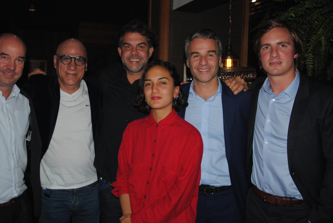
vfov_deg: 36.0
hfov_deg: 51.7
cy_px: 123
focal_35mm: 37
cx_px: 145
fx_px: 343
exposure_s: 1/60
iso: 200
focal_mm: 18
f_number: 3.5
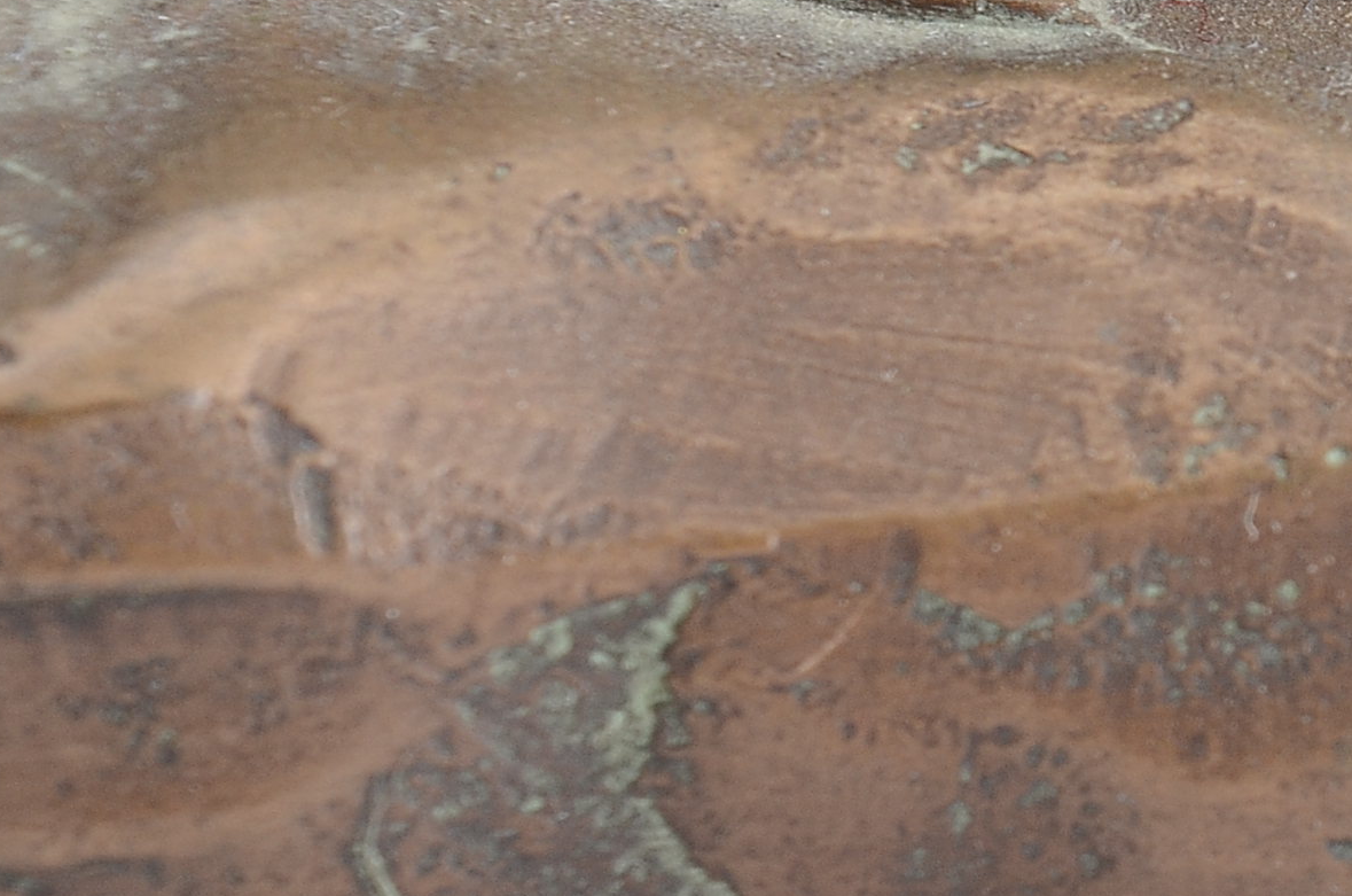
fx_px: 9691
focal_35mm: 259
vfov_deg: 5.3
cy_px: 130
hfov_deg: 7.8
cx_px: 2088
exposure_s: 1/80
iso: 250
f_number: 10
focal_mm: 55
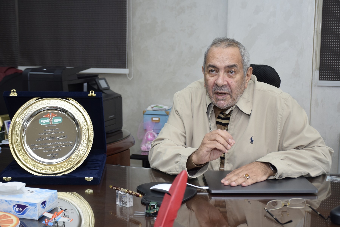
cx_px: 170
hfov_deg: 38.9
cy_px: 114
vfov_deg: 26.5
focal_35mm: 51
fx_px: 482
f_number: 4.2
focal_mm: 34
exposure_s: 1/160
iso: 320
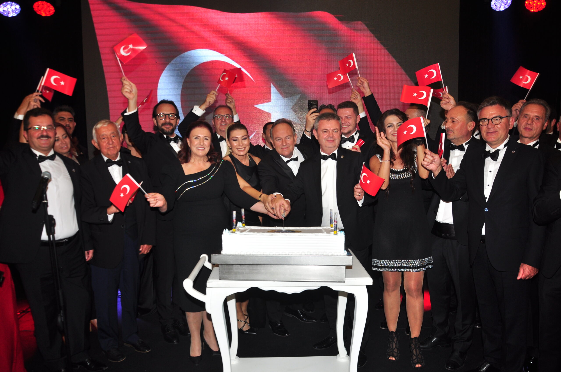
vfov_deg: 47.8
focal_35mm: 27
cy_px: 186
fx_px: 420
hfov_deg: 67.4
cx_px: 280
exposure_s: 1/100
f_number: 3.5
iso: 250
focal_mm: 18
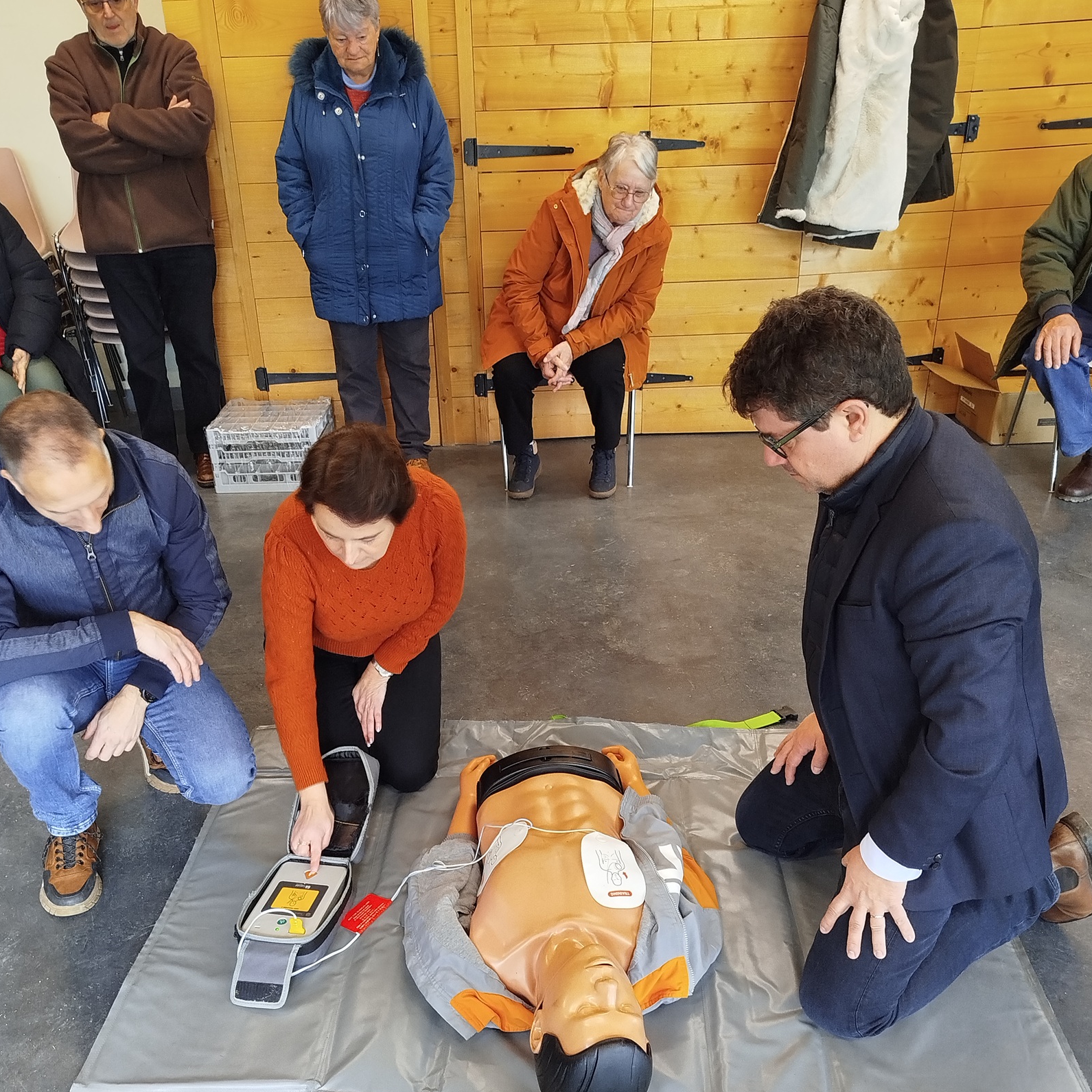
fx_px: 1142
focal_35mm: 32
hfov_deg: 51.1
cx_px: 506
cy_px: 659
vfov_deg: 50.7
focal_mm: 5.31
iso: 250
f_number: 1.7
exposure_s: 1/33
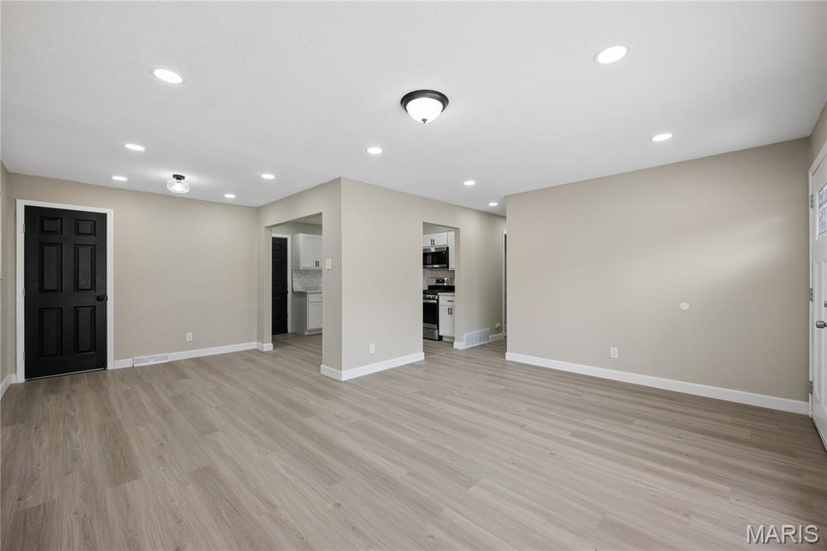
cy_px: 276
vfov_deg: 81.2
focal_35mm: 14
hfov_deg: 104.3
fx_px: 321
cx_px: 414
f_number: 8
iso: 400
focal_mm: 14
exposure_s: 1/60
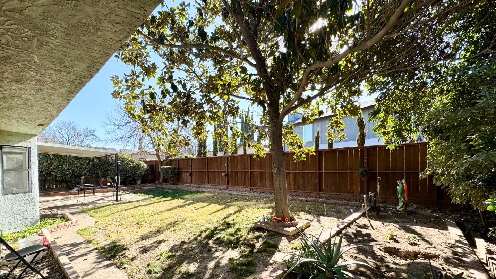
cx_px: 239
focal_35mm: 16
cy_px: 171
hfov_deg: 99.3
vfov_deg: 66.3
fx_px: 210
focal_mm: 2.22
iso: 40
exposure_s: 1/488
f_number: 2.2
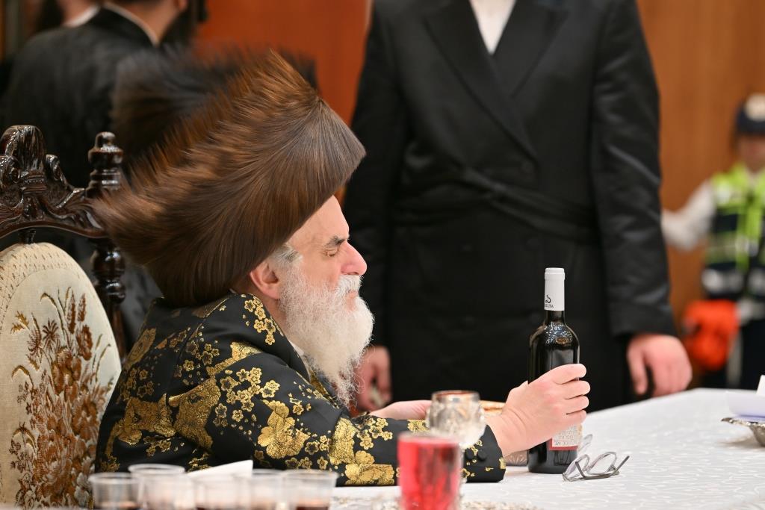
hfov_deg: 11.4
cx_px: 382
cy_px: 255
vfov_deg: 7.6
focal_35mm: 180
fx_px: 3825
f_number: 4
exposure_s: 1/200
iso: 320
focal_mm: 180
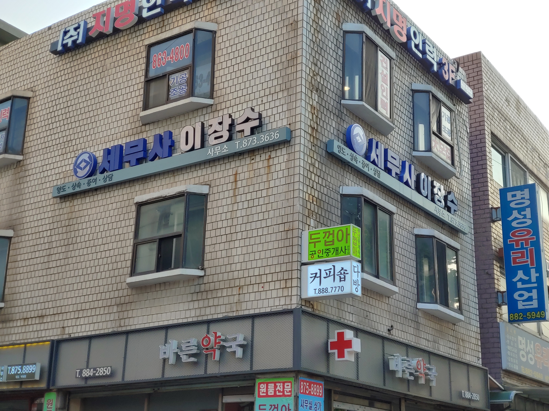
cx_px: 274
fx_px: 793
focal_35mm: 50
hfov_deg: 38.2
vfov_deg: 29.1
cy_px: 206
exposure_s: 1/130
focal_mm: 5.88
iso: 50
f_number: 2.4
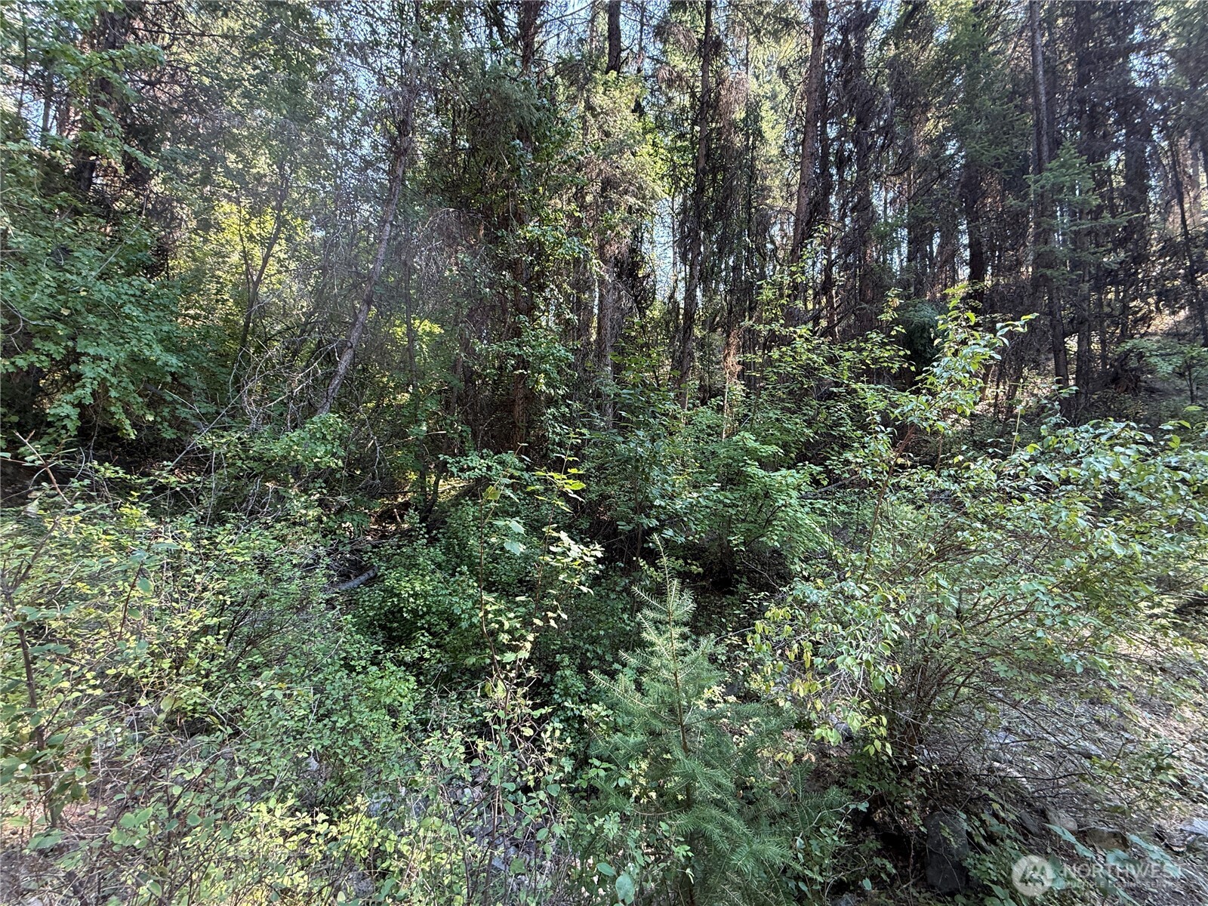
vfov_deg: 85.7
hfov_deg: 102.1
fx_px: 489
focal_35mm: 14
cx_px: 604
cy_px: 453
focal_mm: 2.22
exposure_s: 1/99
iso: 80
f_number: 2.2
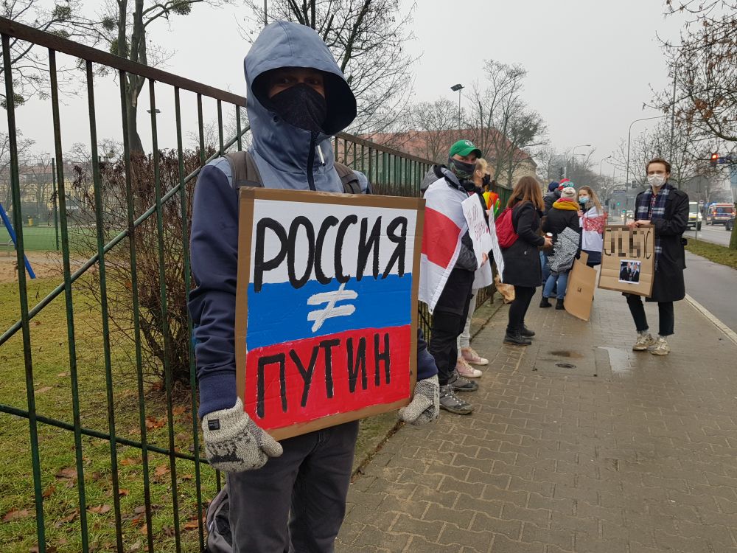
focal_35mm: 26
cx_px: 368
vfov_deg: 53.1
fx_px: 554
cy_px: 276
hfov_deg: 67.3
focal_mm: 4.2
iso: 40
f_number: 1.7
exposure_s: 1/145
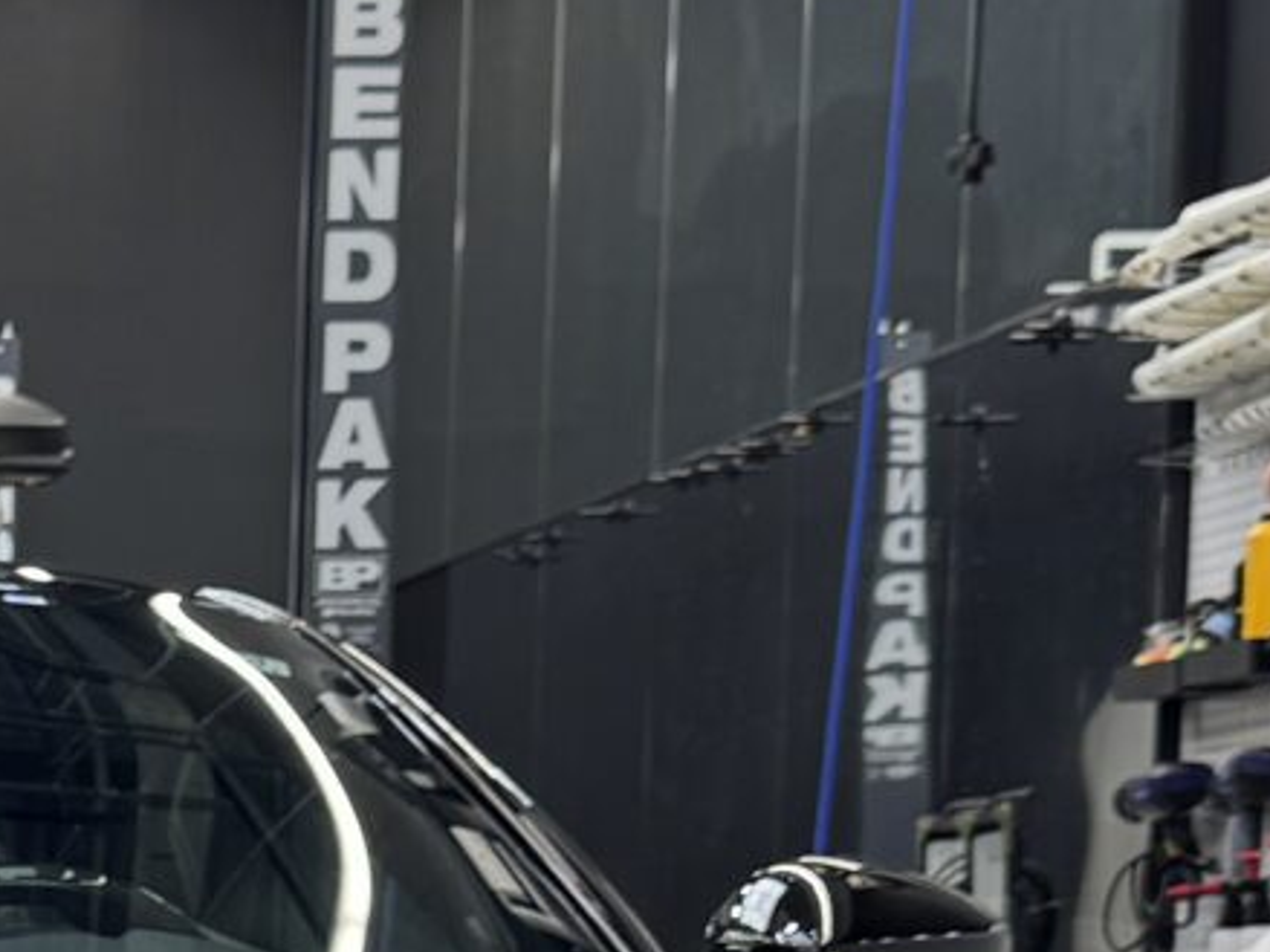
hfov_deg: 13.3
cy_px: 1589
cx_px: -619
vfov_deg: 10.1
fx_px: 5135
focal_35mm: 140
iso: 64
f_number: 1.78
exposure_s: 1/120
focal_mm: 6.76
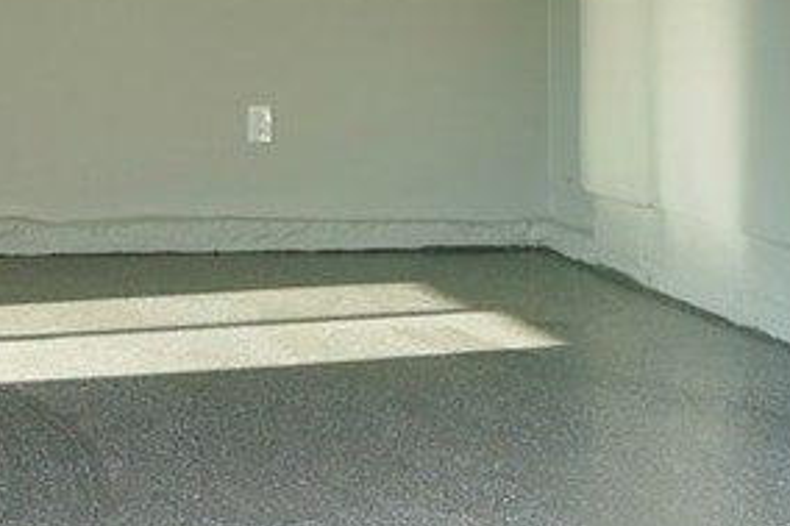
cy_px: -138
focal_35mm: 101
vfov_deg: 13.1
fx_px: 2215
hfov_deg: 18.6
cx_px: -278
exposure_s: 1/160
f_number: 4
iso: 125
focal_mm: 28
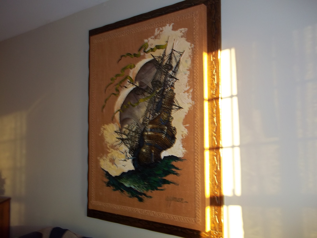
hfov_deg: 56.8
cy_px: 119
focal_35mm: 32
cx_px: 158
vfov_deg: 44.2
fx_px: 293
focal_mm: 5.7
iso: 80
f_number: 2.9
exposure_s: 1/30
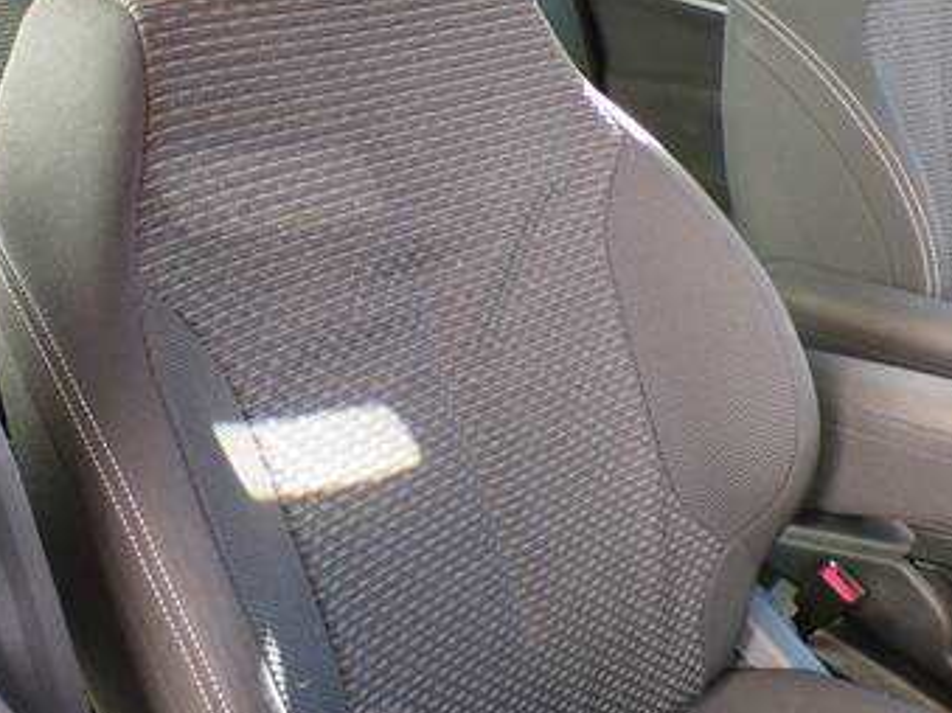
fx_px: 935
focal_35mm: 34
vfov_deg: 41.6
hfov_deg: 53.8
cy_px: 432
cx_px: 413
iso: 151
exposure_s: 1/34
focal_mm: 4.3
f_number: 3
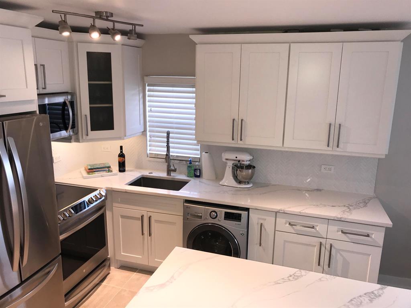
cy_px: 154
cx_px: 206
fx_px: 332
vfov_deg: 49.7
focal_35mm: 28
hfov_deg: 63.4
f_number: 1.8
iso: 20
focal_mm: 3.99
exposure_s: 1/45
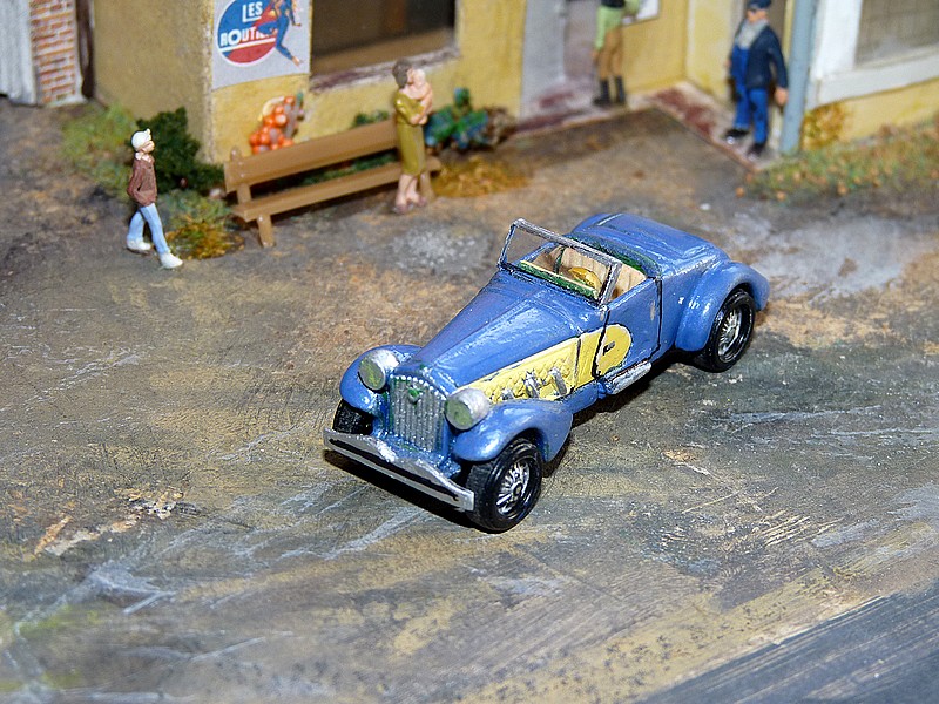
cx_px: 470
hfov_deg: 22.5
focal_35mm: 87
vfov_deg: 17.0
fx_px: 2360
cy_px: 352
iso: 100
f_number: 3.4
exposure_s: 1/40
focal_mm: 15.5
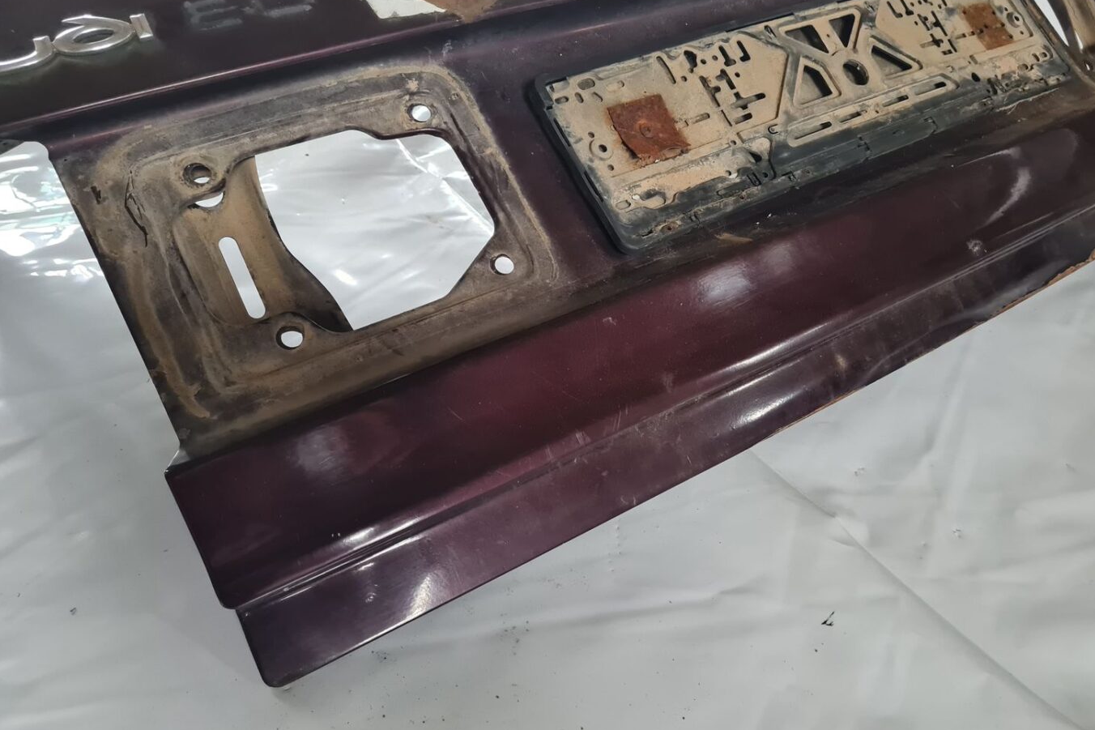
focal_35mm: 28
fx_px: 852
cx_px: 552
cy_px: 388
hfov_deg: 65.5
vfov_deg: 46.4
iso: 640
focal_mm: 5.4
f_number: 1.8
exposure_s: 1/50
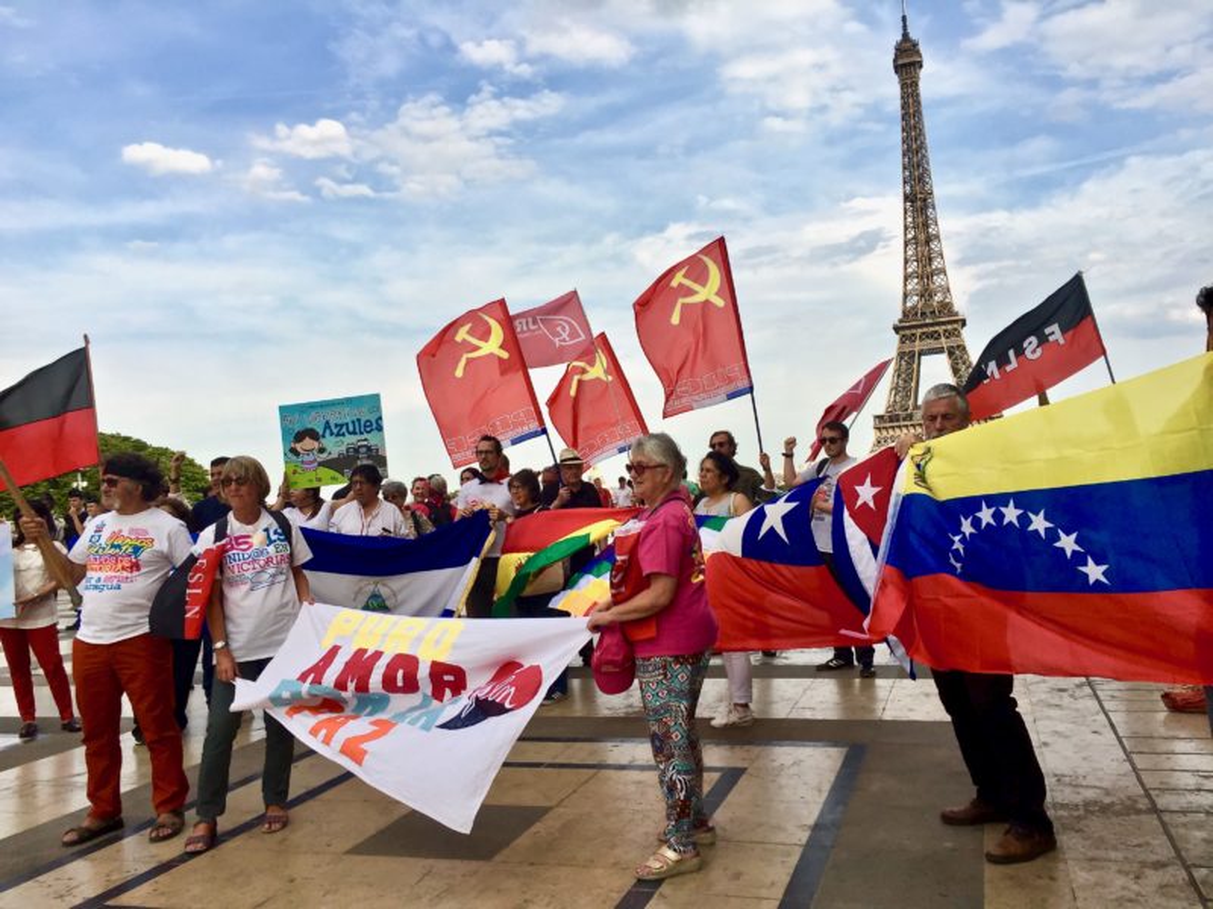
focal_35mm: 29
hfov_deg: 61.7
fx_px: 1016
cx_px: 606
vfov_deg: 48.2
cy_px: 454
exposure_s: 1/1319
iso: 32
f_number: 2.2
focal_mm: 4.15
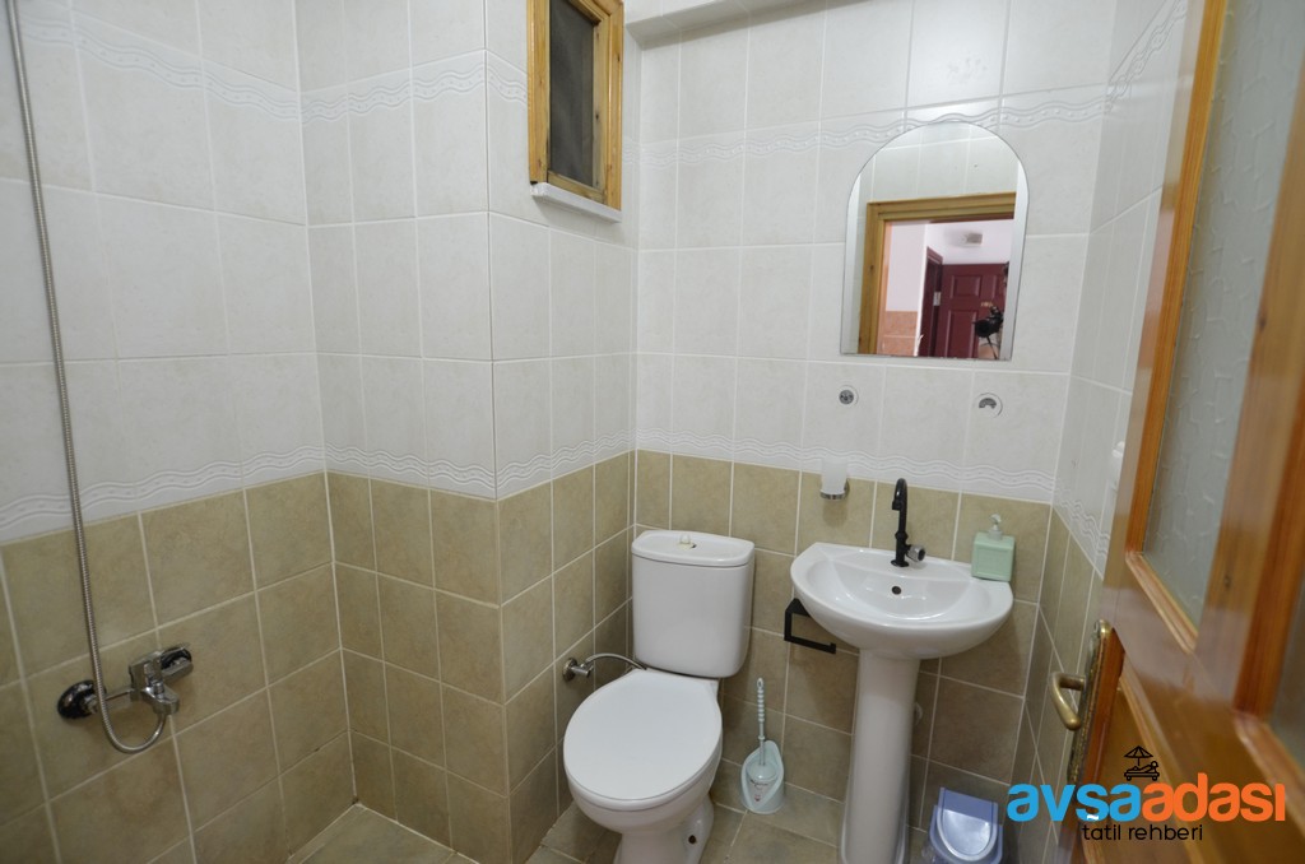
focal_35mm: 15
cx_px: 652
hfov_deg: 100.5
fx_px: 543
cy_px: 432
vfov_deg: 77.1
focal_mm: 10
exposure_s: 1/45
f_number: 3.5
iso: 800
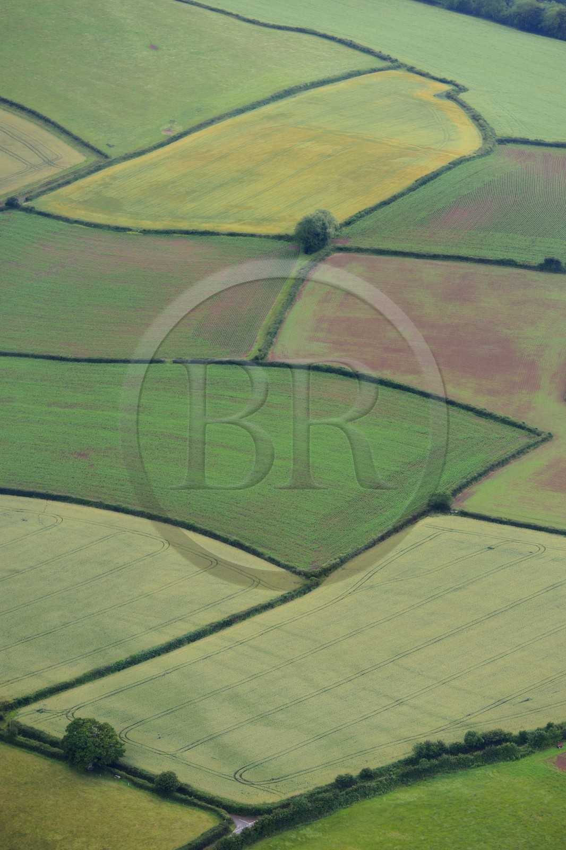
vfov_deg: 12.5
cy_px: 425
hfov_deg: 8.3
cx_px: 283
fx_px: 3893
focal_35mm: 165
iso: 400
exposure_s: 1/800
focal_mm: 165
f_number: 4
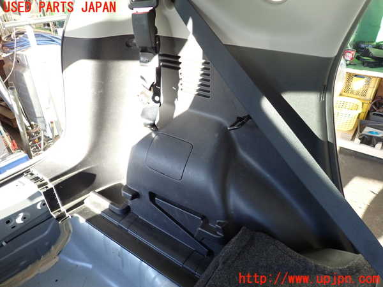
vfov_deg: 54.9
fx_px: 277
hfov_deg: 69.4
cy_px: 144
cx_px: 192
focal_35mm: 25
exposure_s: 1/125
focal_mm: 4.5
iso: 250
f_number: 2
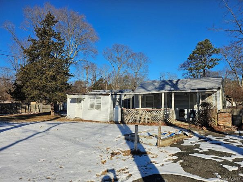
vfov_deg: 56.8
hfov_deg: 71.6
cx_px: 122
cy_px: 91
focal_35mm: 24
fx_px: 168
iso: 50
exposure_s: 1/4579
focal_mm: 5
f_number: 1.8
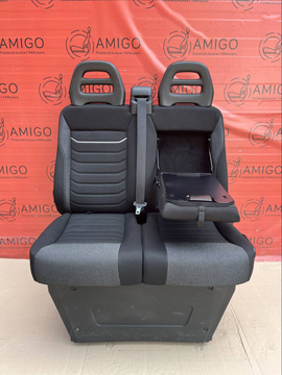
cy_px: 188
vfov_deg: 67.3
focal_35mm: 26
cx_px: 141
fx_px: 282
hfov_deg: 53.1
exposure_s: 1/163
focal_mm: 5.1
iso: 40
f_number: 1.6
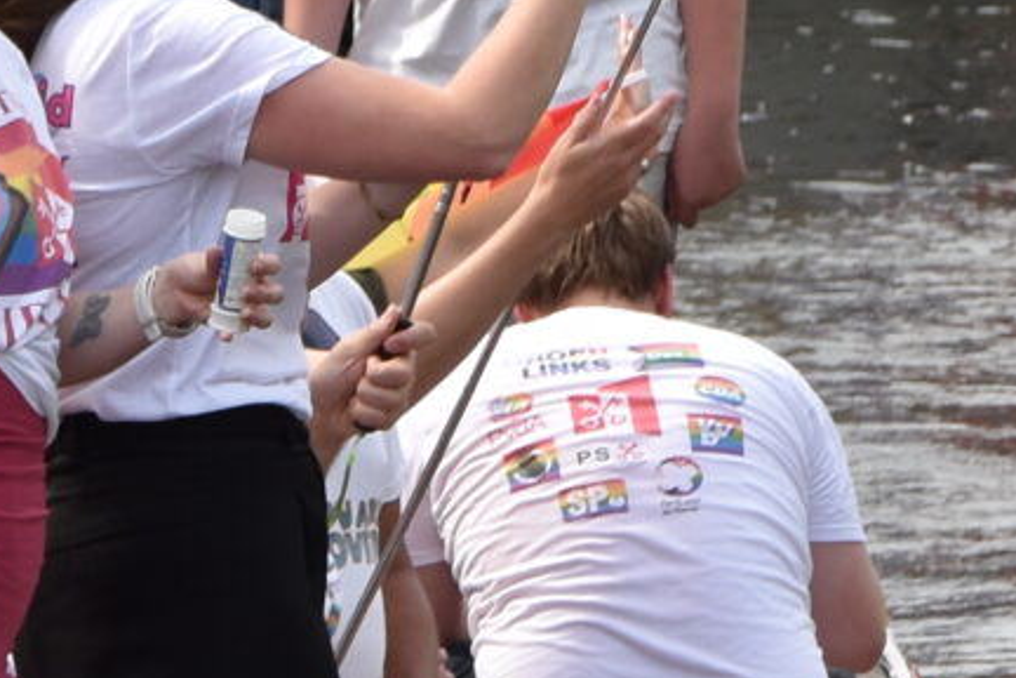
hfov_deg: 2.7
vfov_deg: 1.8
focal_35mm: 755
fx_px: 21305
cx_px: -710
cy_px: 253
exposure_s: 1/250
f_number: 8
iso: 200
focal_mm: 85
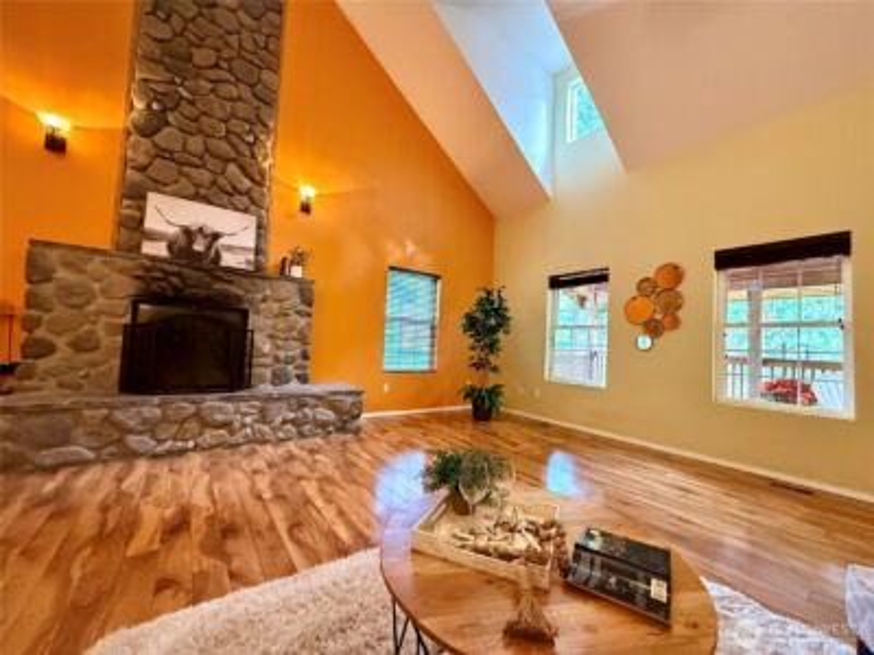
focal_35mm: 14
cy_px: 328
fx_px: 353
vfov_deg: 85.7
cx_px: 437
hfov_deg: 102.1
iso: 800
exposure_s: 1/60
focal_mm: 2.22
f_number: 2.2
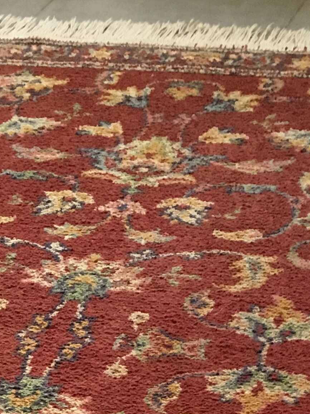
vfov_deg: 17.2
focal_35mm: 101
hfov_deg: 14.6
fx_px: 1206
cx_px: 152
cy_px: 657
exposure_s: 1/33
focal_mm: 4.15
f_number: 2.2
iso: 200
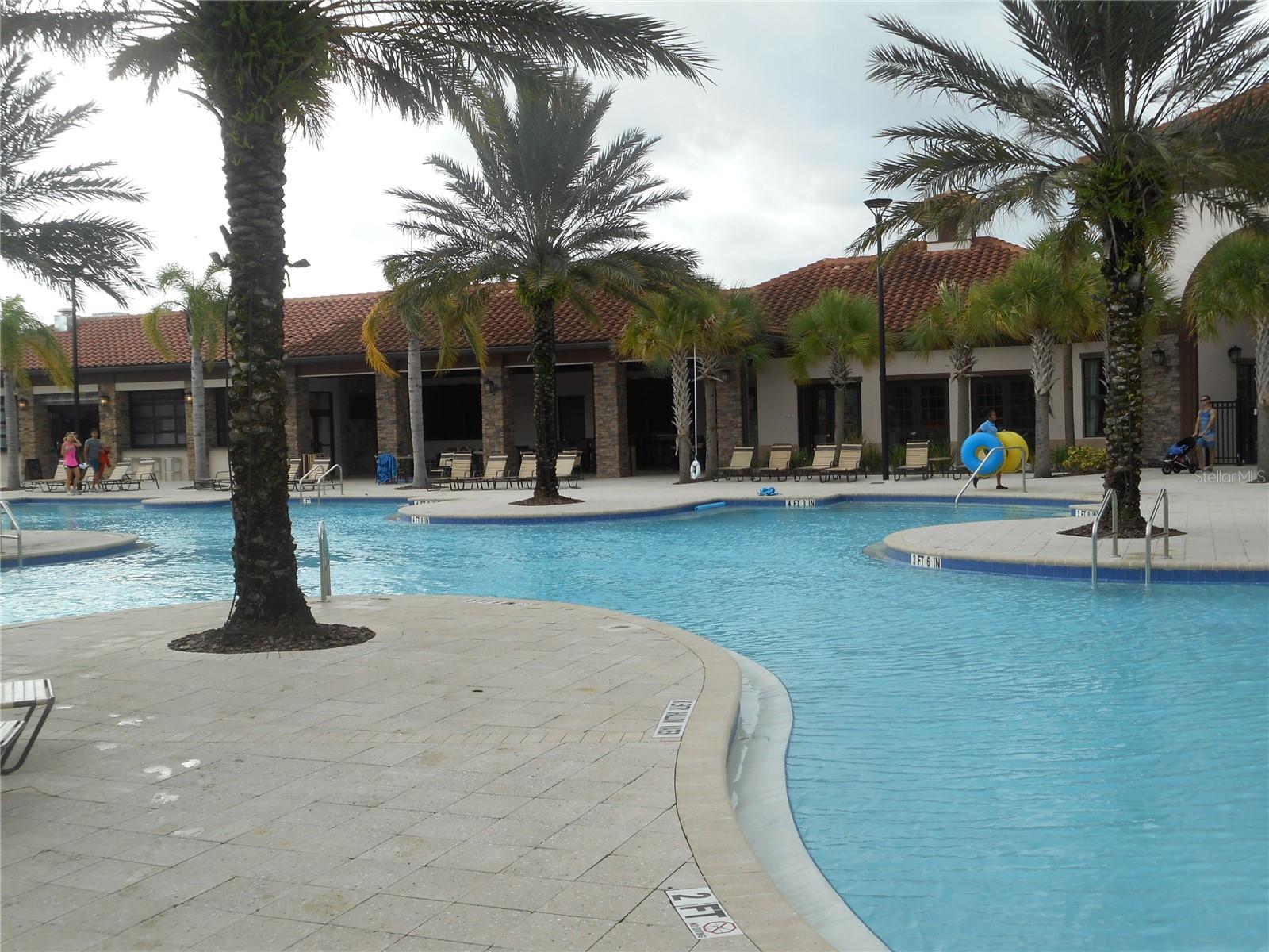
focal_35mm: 39
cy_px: 476
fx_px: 1430
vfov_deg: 36.8
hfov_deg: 47.9
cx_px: 634
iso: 80
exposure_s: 1/250
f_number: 4.5
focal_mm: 6.9
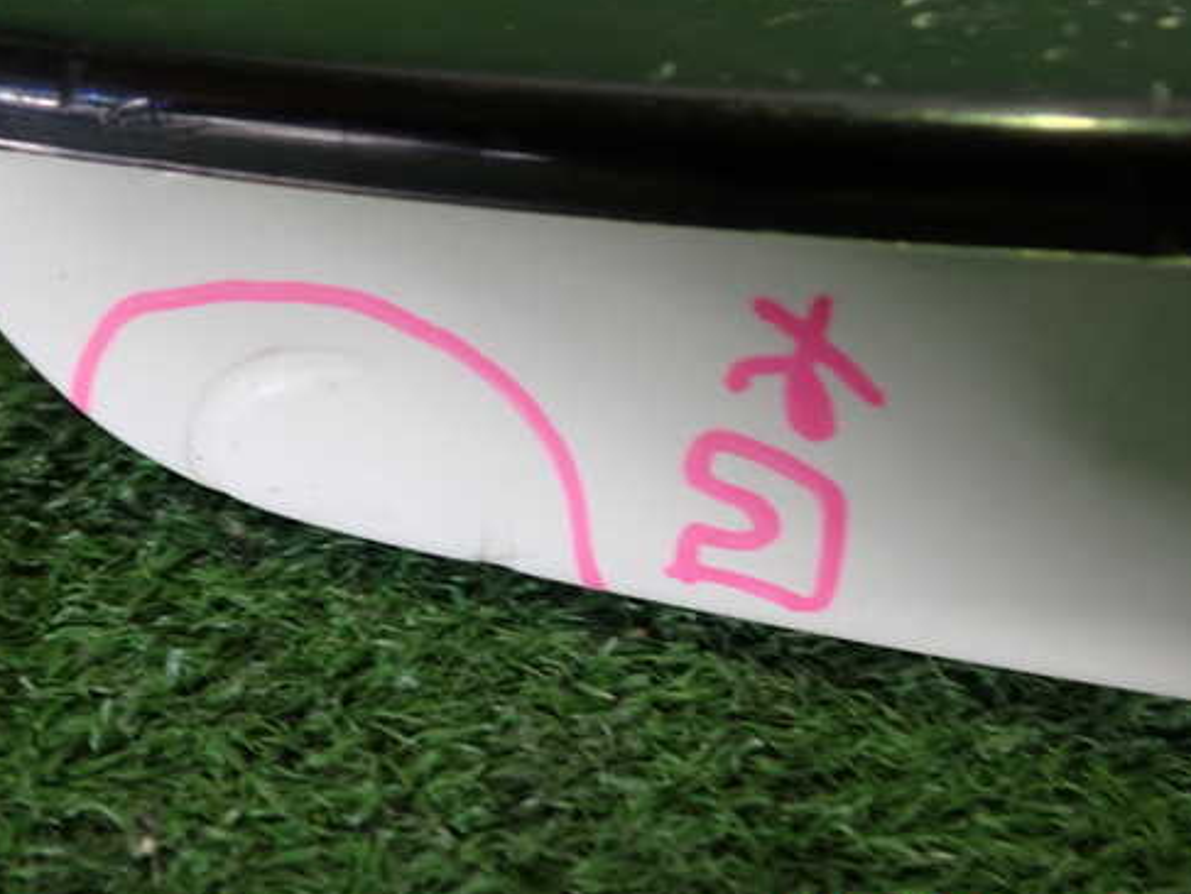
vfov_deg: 38.7
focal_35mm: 37
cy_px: 404
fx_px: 1274
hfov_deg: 50.1
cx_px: 588
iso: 200
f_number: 2.3
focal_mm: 5.4
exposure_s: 1/30
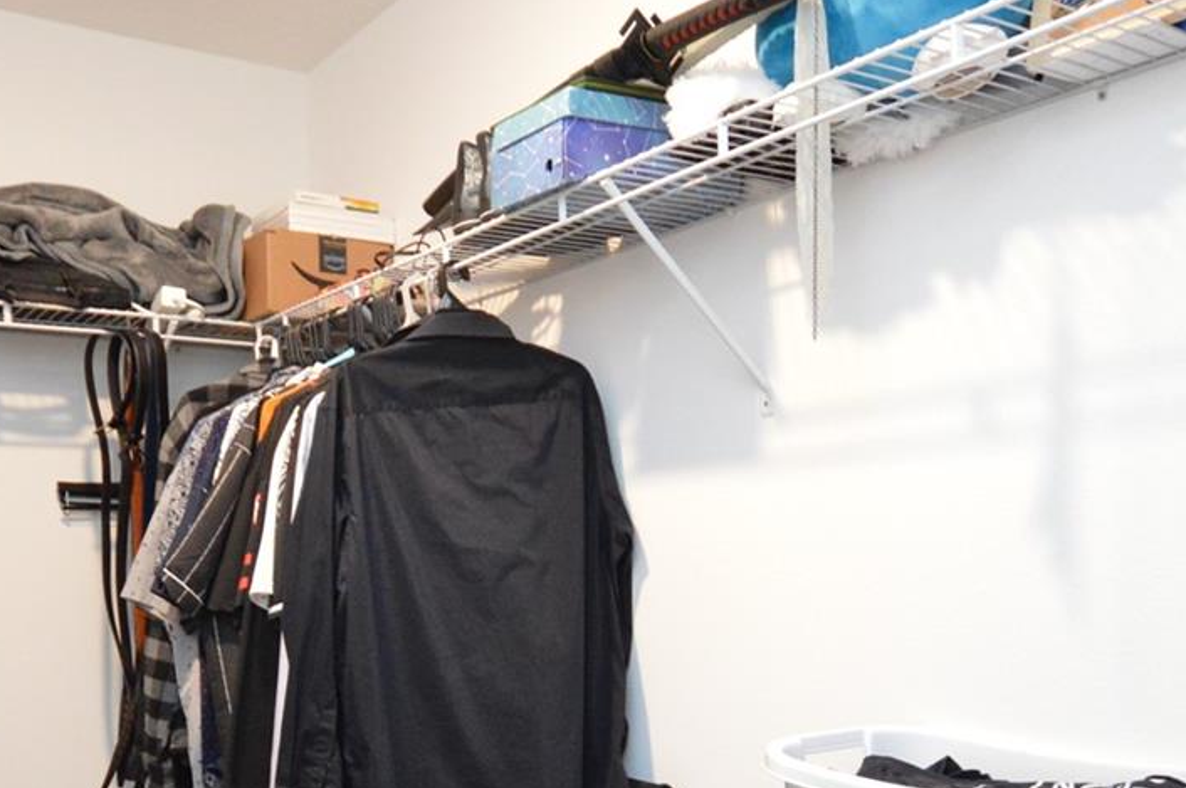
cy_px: 614
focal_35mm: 34
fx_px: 1119
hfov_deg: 54.5
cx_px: 381
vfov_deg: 37.6
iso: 2800
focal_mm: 10
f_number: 3.5
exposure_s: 1/60
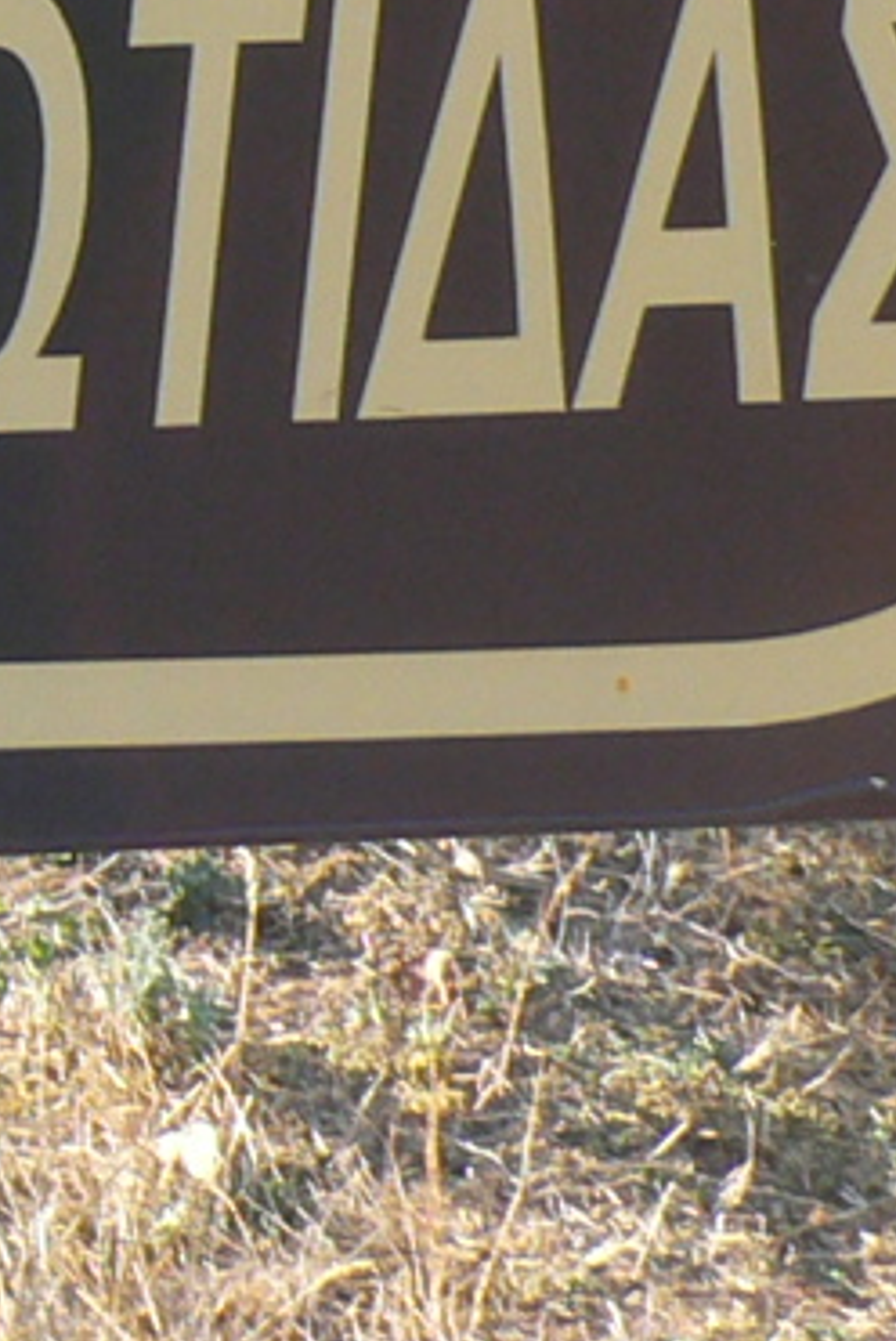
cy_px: -1099
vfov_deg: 10.0
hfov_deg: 6.2
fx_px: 7266
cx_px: -2189
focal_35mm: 195
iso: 80
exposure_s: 1/100
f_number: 4
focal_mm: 6.3
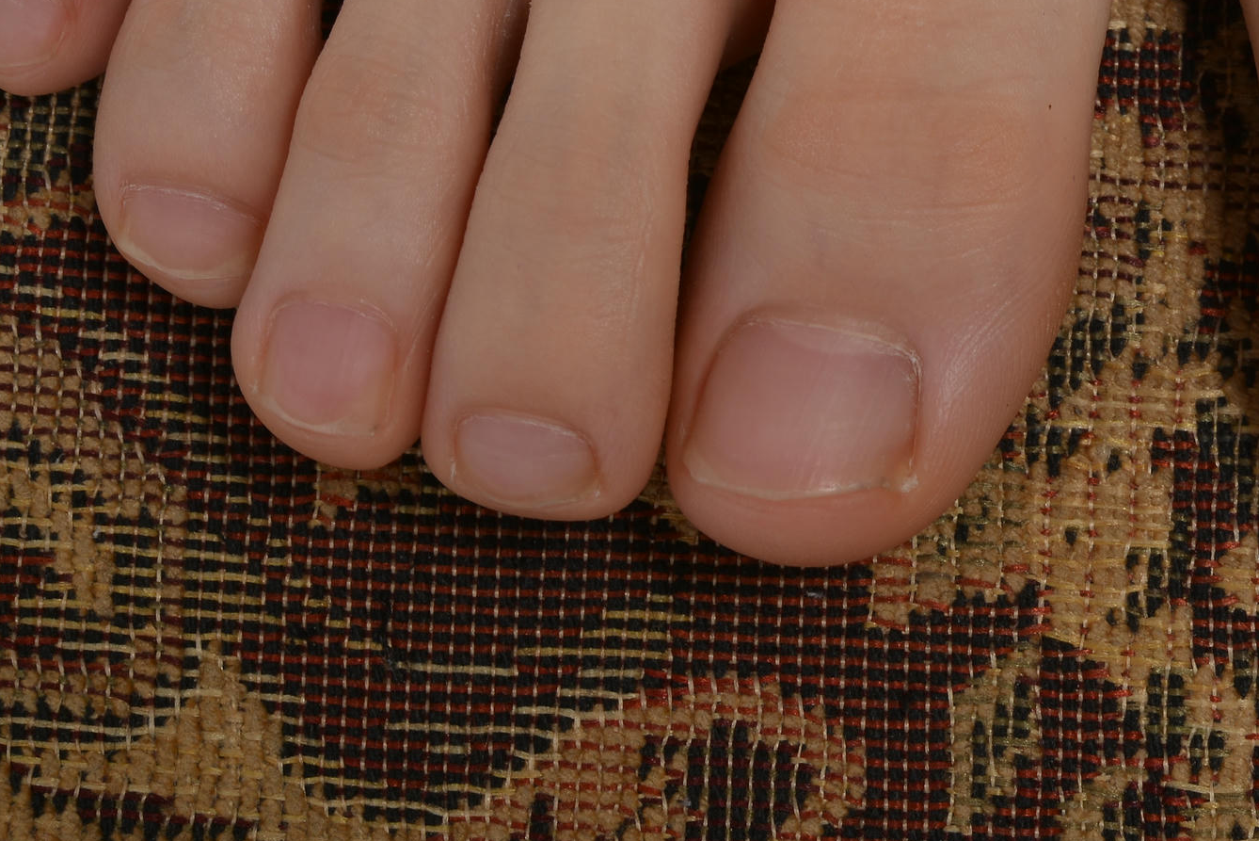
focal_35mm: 165
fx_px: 5772
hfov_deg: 12.4
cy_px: -288
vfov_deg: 8.2
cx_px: 1082
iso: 100
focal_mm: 60
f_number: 16
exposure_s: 1/125
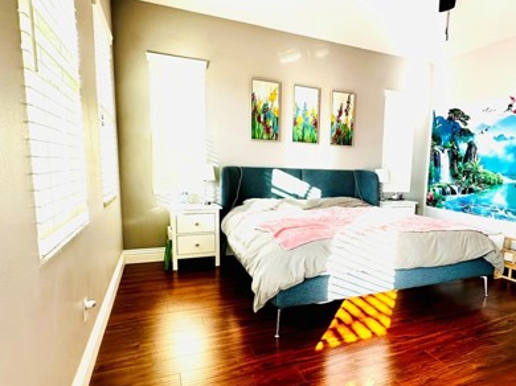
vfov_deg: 58.7
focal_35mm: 23
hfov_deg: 72.9
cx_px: 316
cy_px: 214
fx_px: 343
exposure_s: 1/99
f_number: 2.2
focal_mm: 2.22
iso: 250
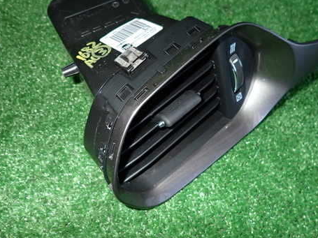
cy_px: 100
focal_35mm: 33
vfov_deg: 42.8
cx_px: 167
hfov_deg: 55.3
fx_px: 303
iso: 320
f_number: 5.6
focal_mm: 4.5
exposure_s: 1/30
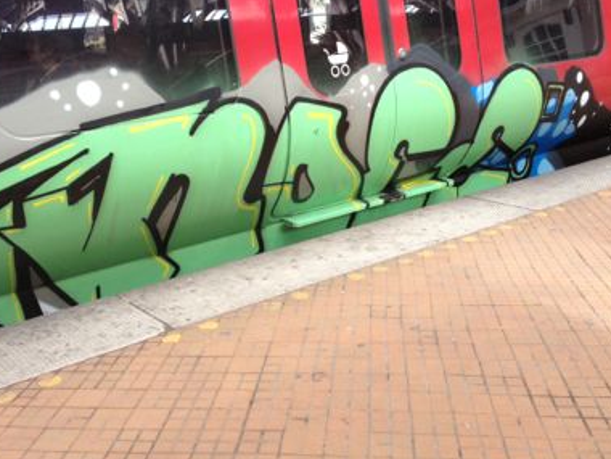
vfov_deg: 31.4
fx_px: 812
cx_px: 275
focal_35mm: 46
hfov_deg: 41.2
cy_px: 183
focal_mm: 4.28
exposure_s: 1/120
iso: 80
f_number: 2.4
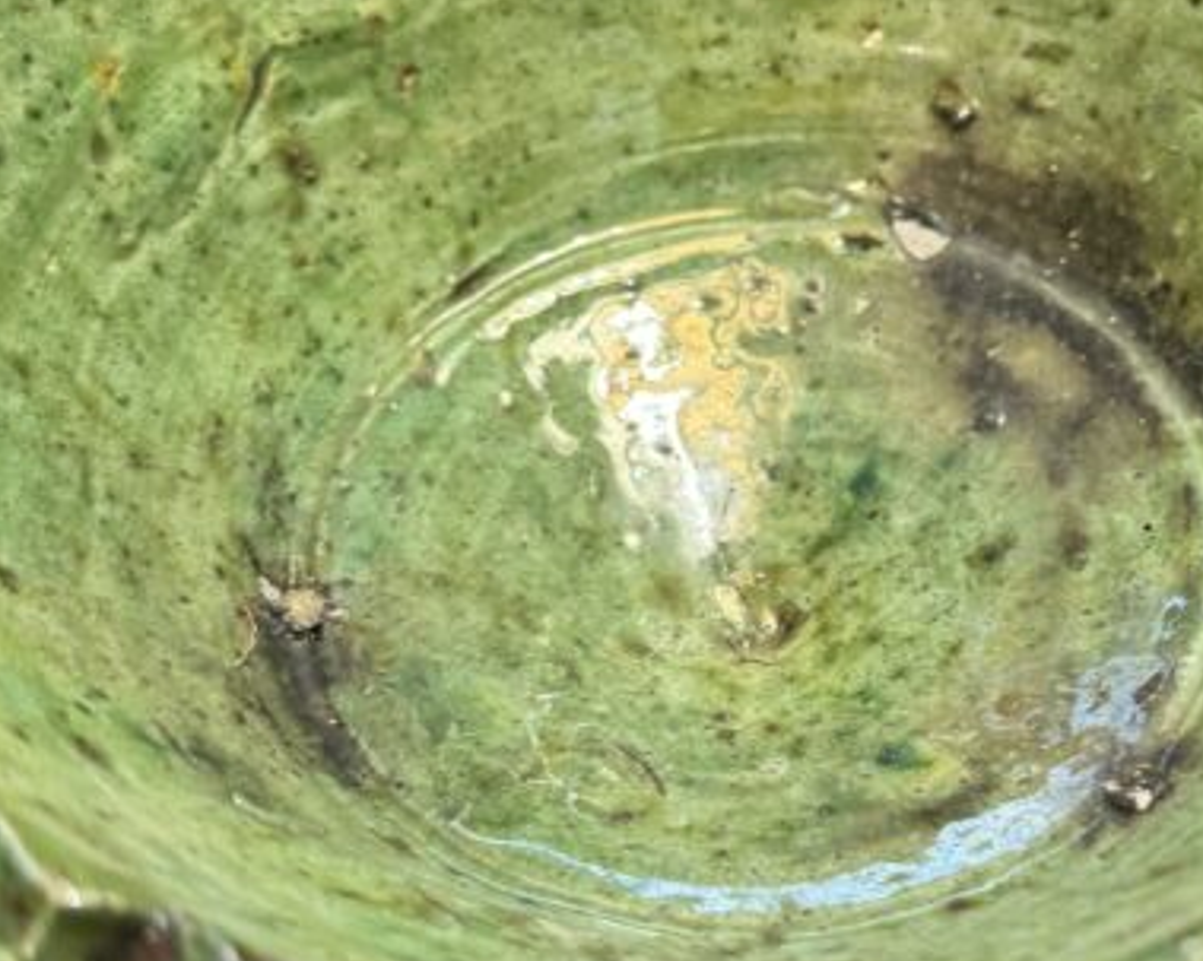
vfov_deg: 23.1
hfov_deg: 28.4
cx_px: 882
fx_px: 2349
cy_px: 487
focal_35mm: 66
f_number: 1.78
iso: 200
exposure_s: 1/50
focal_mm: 6.86
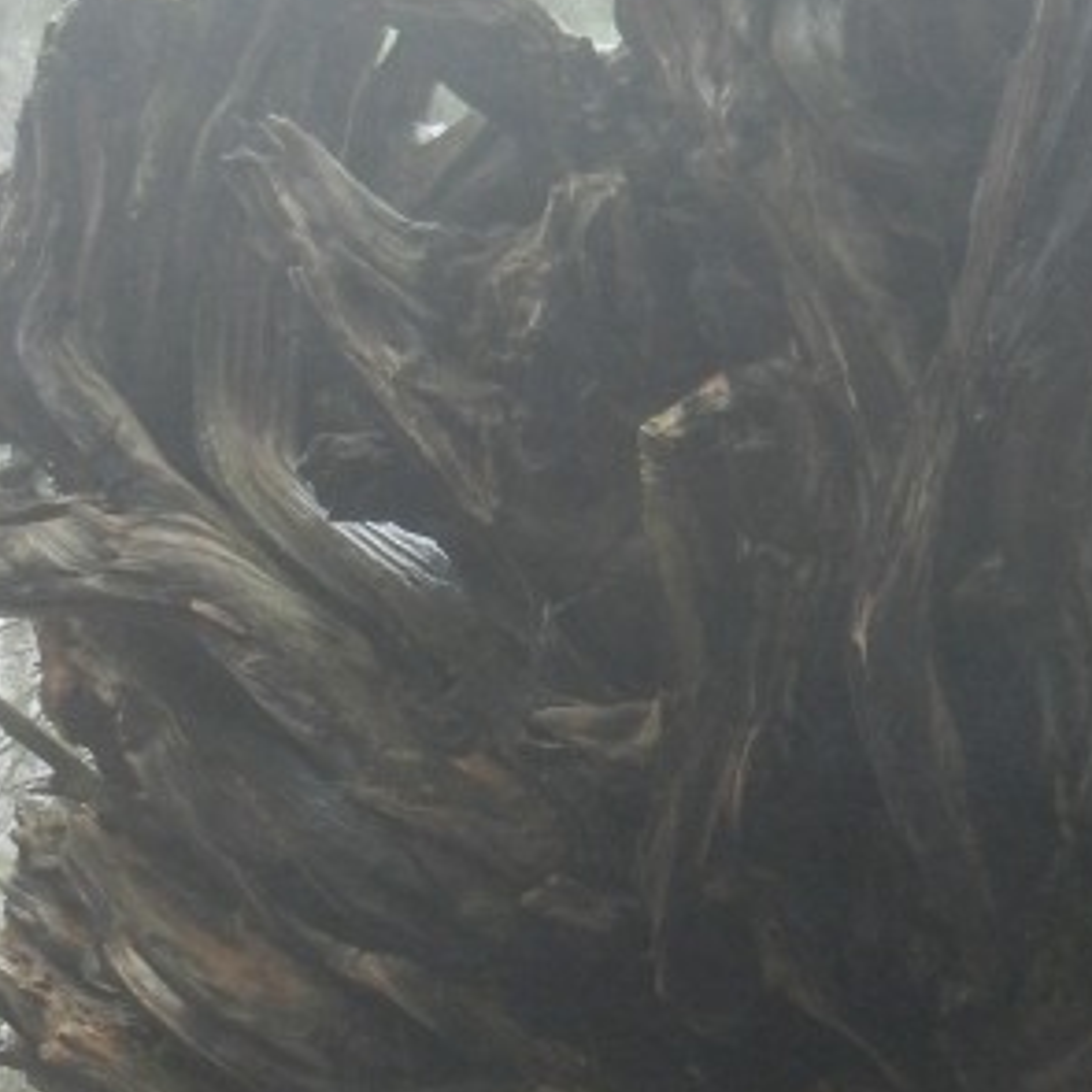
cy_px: 829
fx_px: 3284
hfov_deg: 18.8
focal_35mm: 92
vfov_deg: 18.7
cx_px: 729
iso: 400
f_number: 3.5
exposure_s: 1/49
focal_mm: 5.4
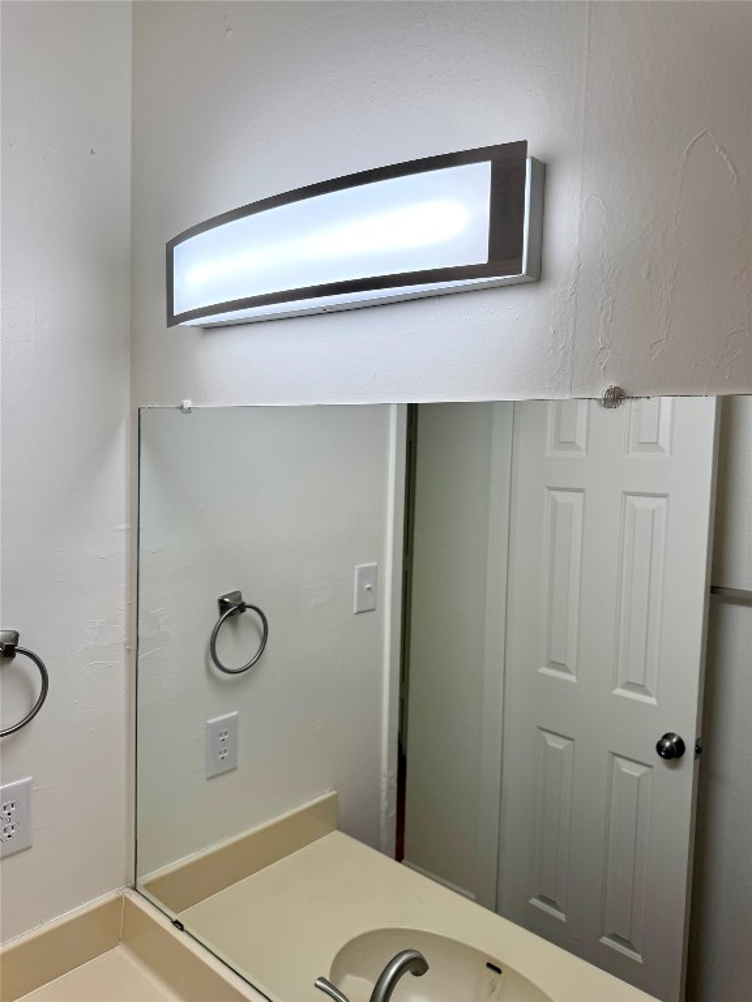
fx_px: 695
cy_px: 501
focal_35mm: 24
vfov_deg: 71.6
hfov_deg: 56.8
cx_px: 376
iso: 64
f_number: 1.78
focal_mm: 6.76
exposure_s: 1/220
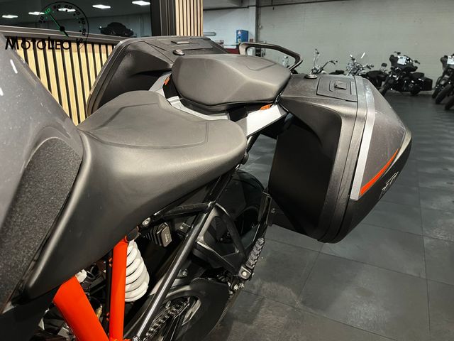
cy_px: 170
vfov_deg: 53.1
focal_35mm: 26
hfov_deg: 67.3
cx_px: 227
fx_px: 341
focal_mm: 5.1
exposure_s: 1/50
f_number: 1.6
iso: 320
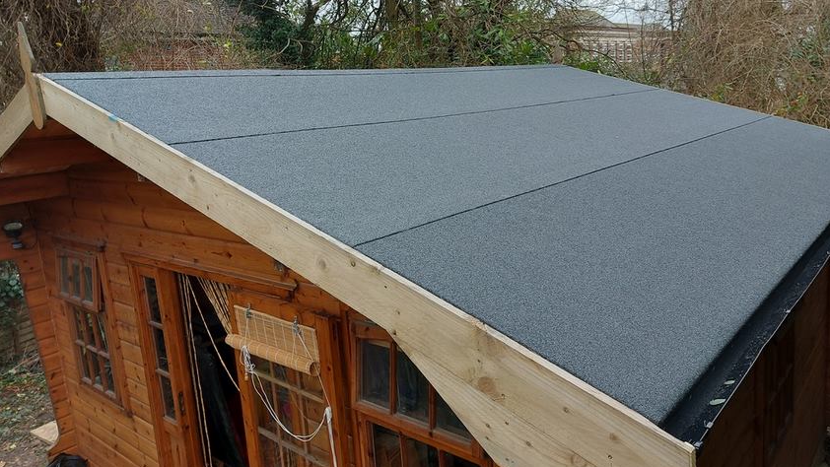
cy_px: 210
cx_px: 427
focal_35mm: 27
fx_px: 594
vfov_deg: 42.9
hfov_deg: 69.8
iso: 50
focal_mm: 5.23
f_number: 1.8
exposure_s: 1/100
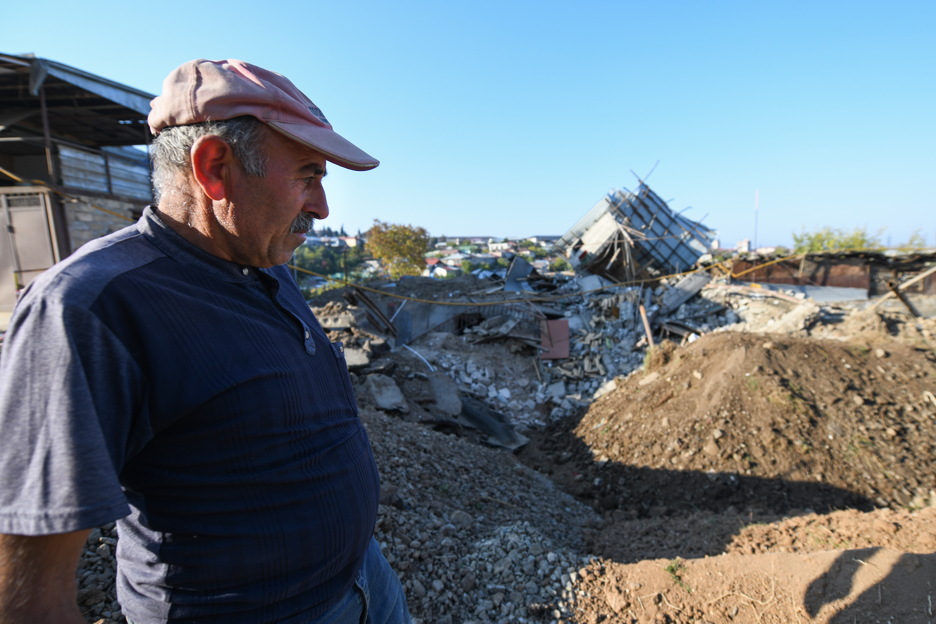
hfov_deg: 104.3
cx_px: 468
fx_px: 364
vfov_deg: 81.2
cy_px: 312
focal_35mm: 14
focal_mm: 14
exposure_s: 1/800
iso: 160
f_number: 4
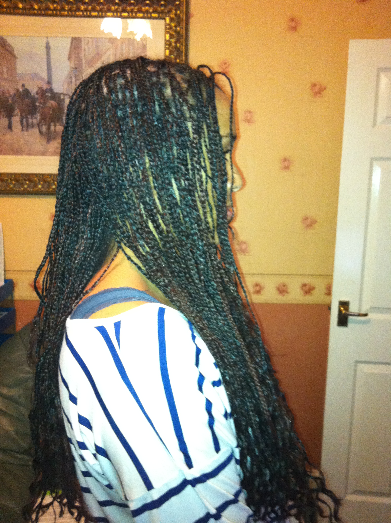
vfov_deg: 52.7
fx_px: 529
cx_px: 196
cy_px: 262
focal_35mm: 35
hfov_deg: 40.6
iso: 400
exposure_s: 1/15
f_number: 2.8
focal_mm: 3.85
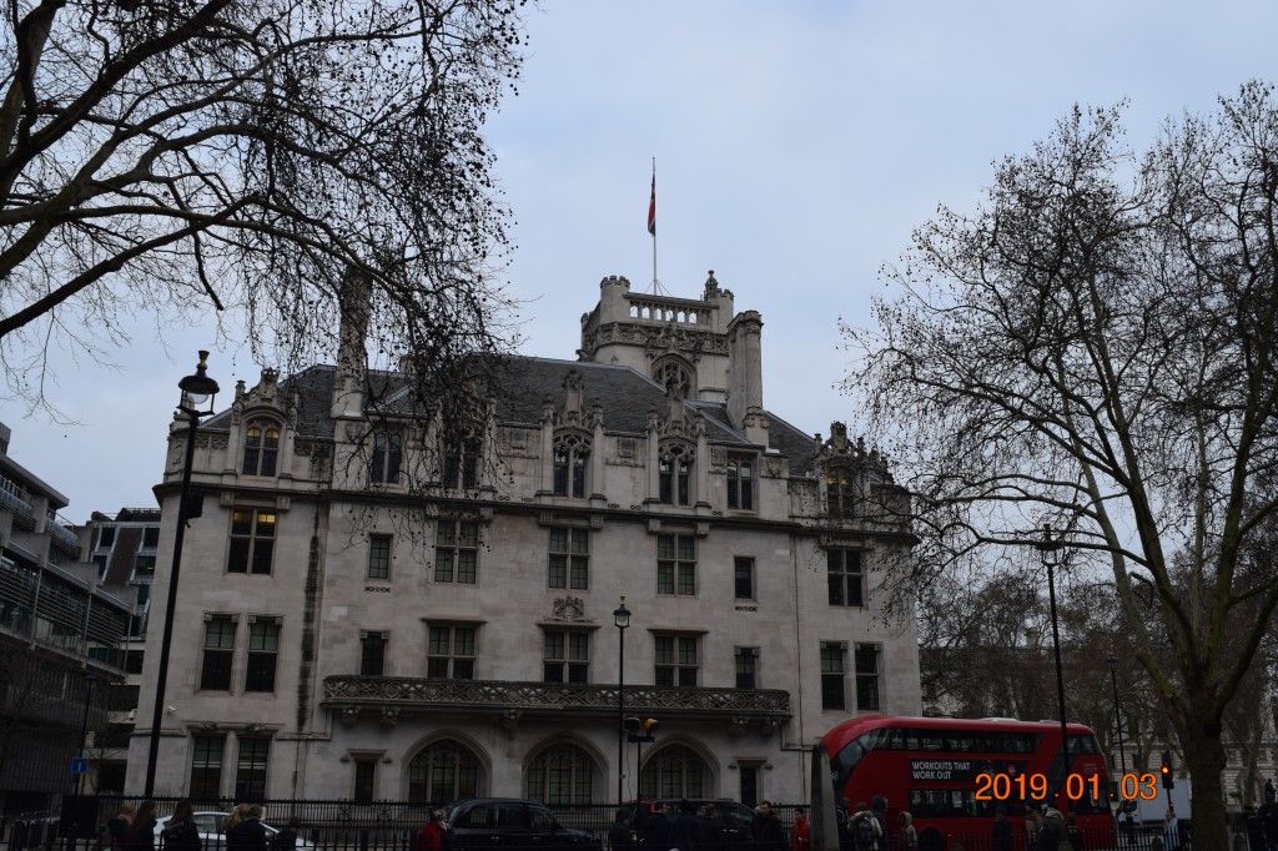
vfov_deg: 39.9
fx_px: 1171
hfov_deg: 57.2
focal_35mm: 33
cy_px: 426
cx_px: 639
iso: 320
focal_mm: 22
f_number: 8
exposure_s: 1/250
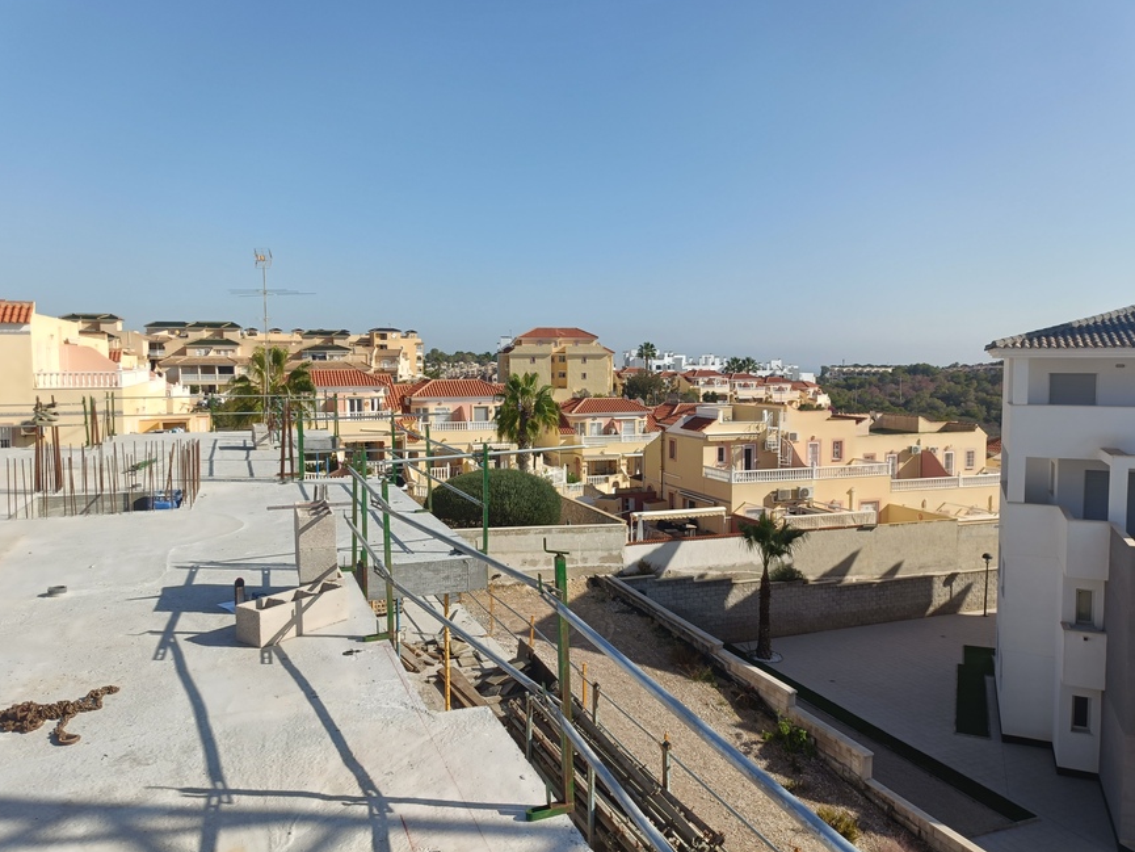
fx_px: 853
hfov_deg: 67.3
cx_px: 560
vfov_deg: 53.1
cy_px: 418
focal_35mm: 26
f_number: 1.7
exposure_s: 1/739
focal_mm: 4.7
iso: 50
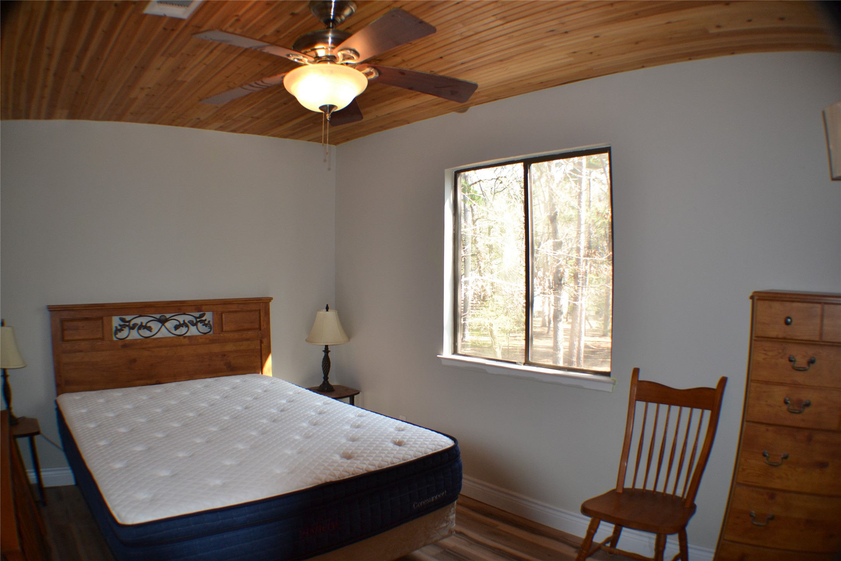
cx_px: 420
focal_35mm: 33
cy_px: 280
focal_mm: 22
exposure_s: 1/125
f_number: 4
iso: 280
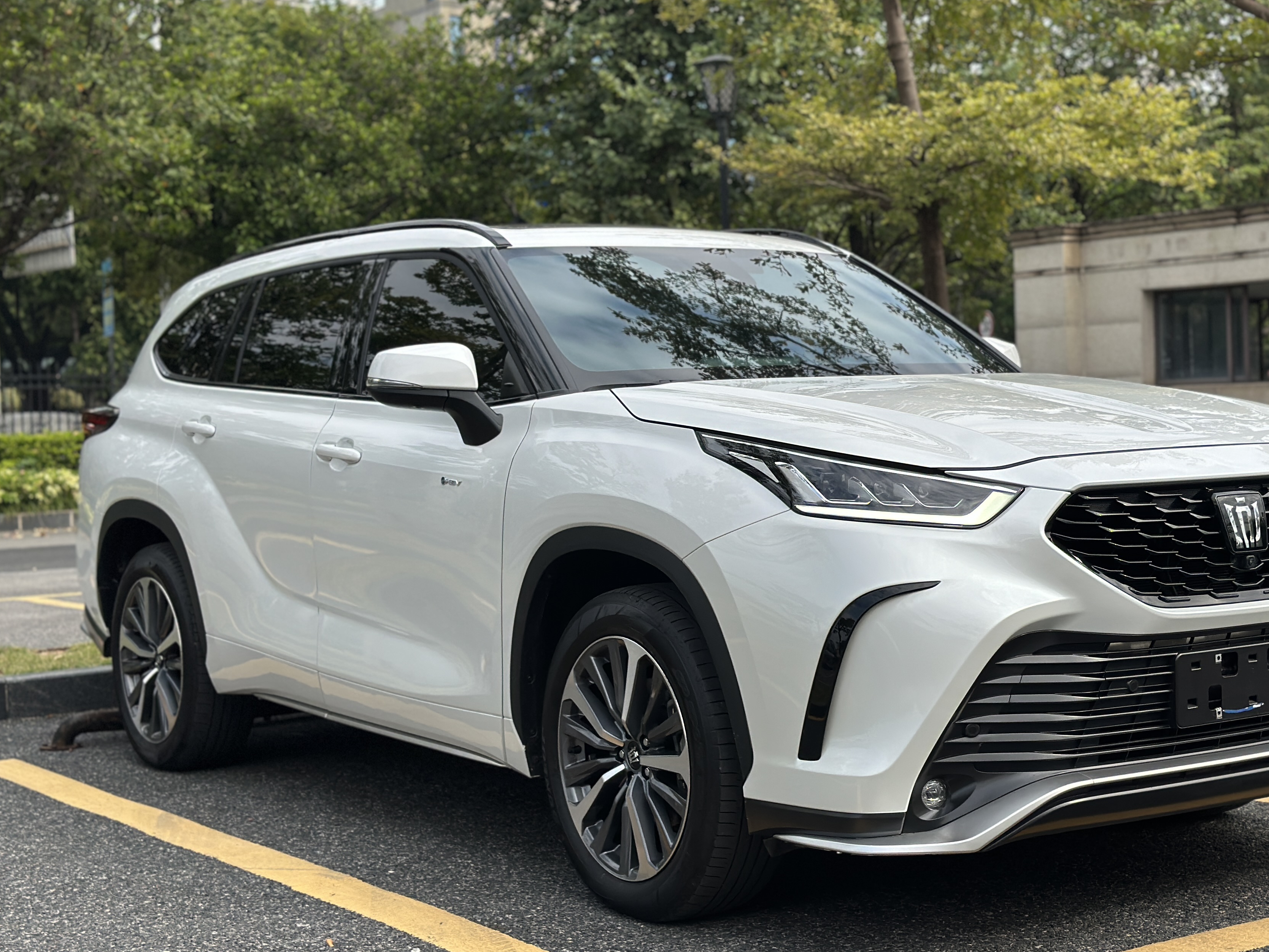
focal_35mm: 58
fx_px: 2126
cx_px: 743
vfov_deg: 25.2
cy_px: 430
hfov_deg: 33.2
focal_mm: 6.86
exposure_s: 1/2890
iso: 80
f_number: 1.78
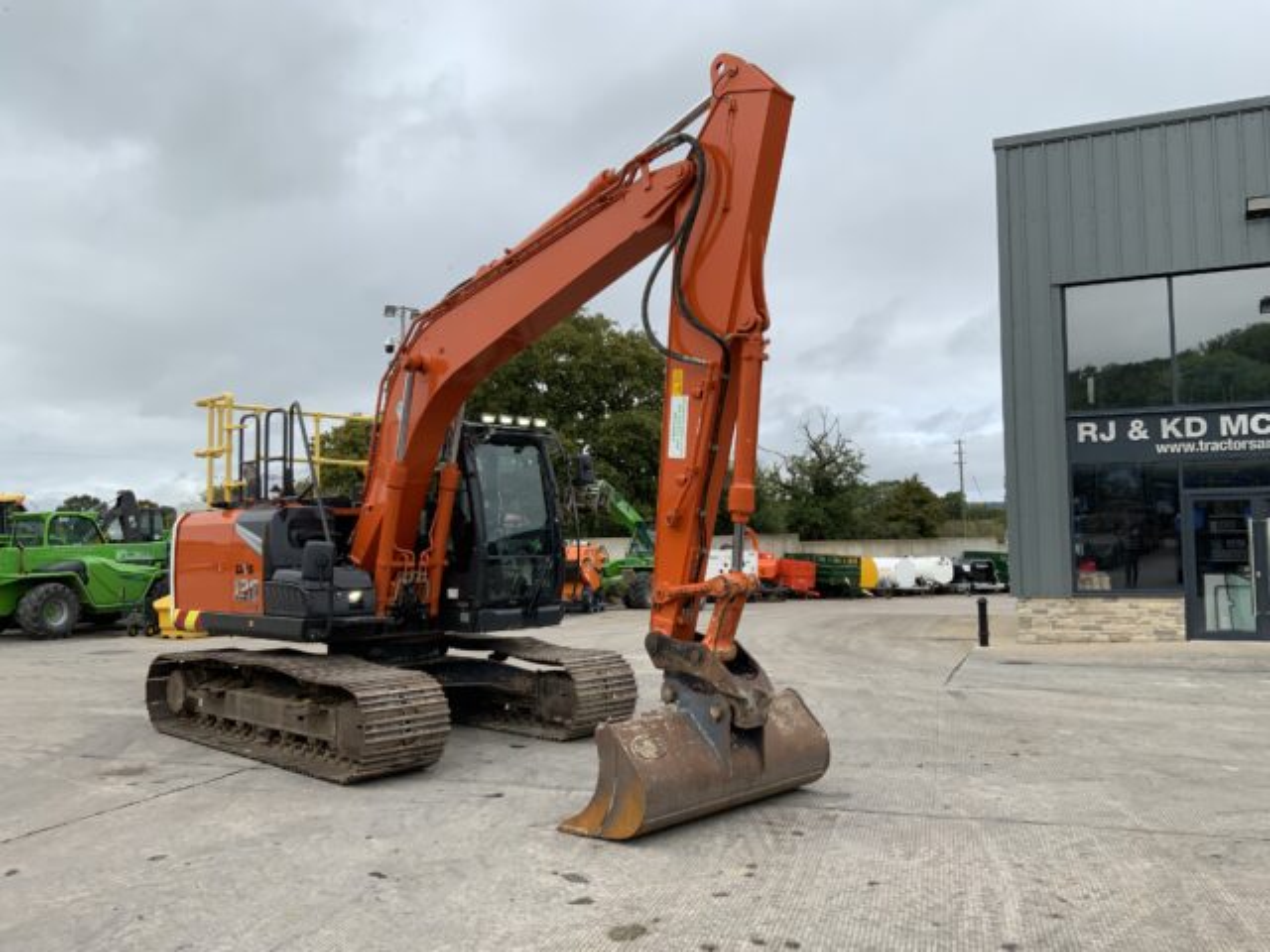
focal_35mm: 29
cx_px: 635
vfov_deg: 48.2
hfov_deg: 61.7
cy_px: 476
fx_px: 1064
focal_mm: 3
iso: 16
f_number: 1.8
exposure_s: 1/1250
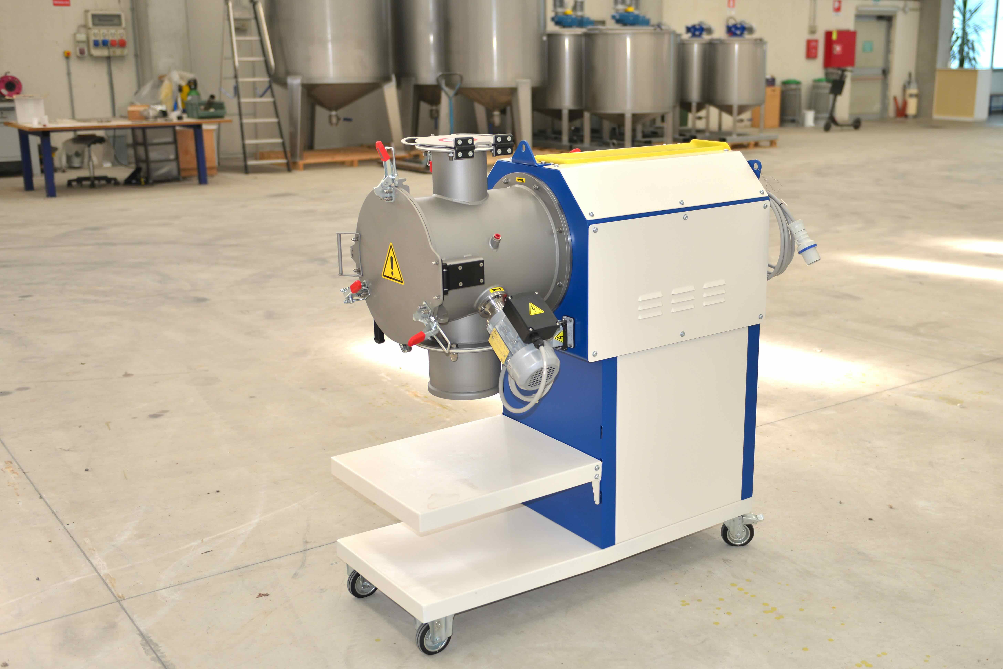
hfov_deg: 58.7
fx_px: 892
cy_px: 334
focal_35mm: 32
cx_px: 502
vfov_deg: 41.1
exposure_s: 1/250
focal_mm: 32
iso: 200
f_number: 2.8
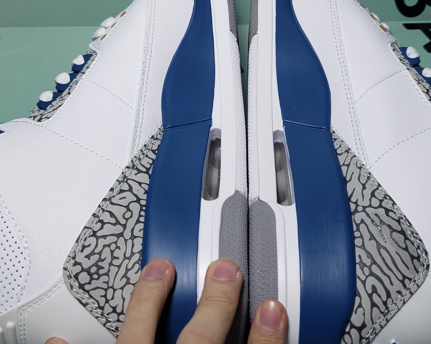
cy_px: 93
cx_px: 244
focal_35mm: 50
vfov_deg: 29.8
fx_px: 638
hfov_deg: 37.3
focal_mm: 4.3
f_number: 1.5
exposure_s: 1/602
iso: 50
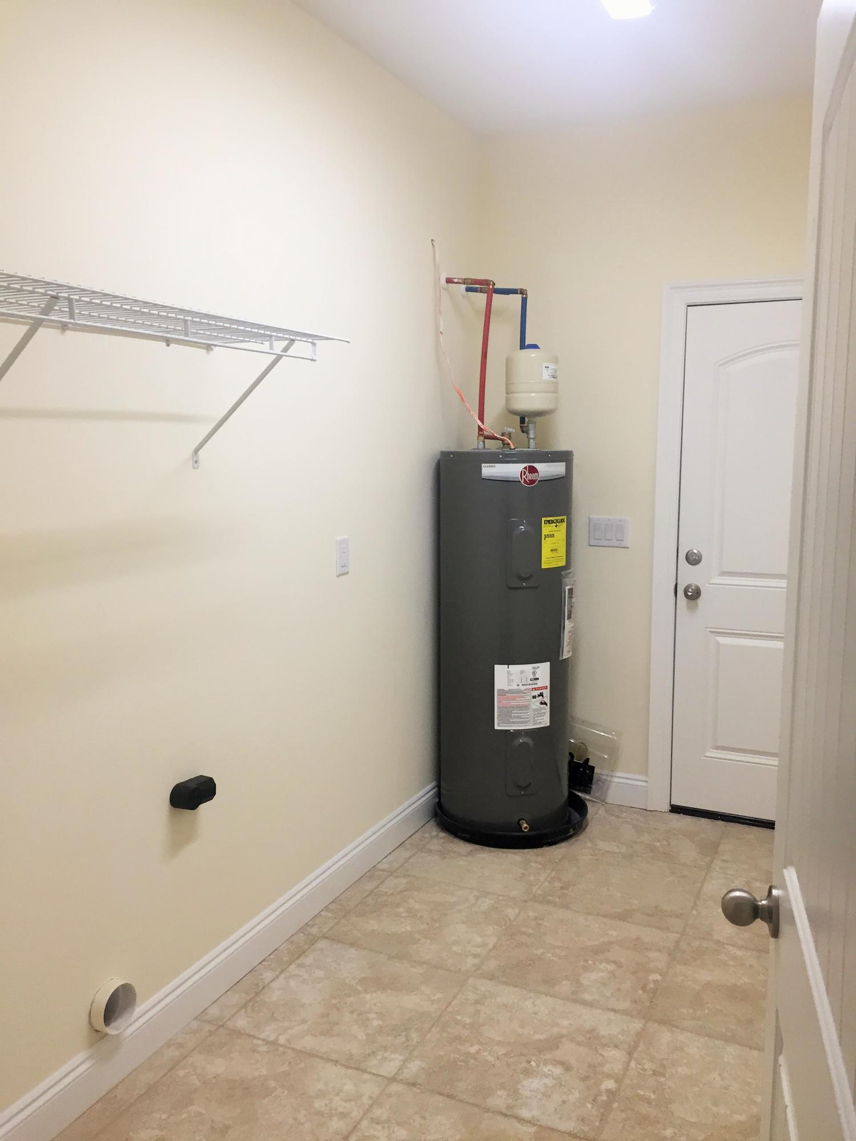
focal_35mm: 29
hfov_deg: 48.2
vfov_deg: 61.7
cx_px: 428
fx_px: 956
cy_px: 570
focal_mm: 4.15
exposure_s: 1/30
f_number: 2.2
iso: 32
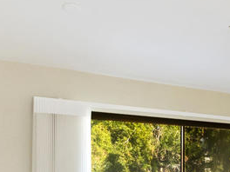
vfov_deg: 24.9
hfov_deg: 24.4
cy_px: 172
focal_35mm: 56
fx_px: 372
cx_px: 367
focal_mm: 10
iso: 400
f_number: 8
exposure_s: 1/30
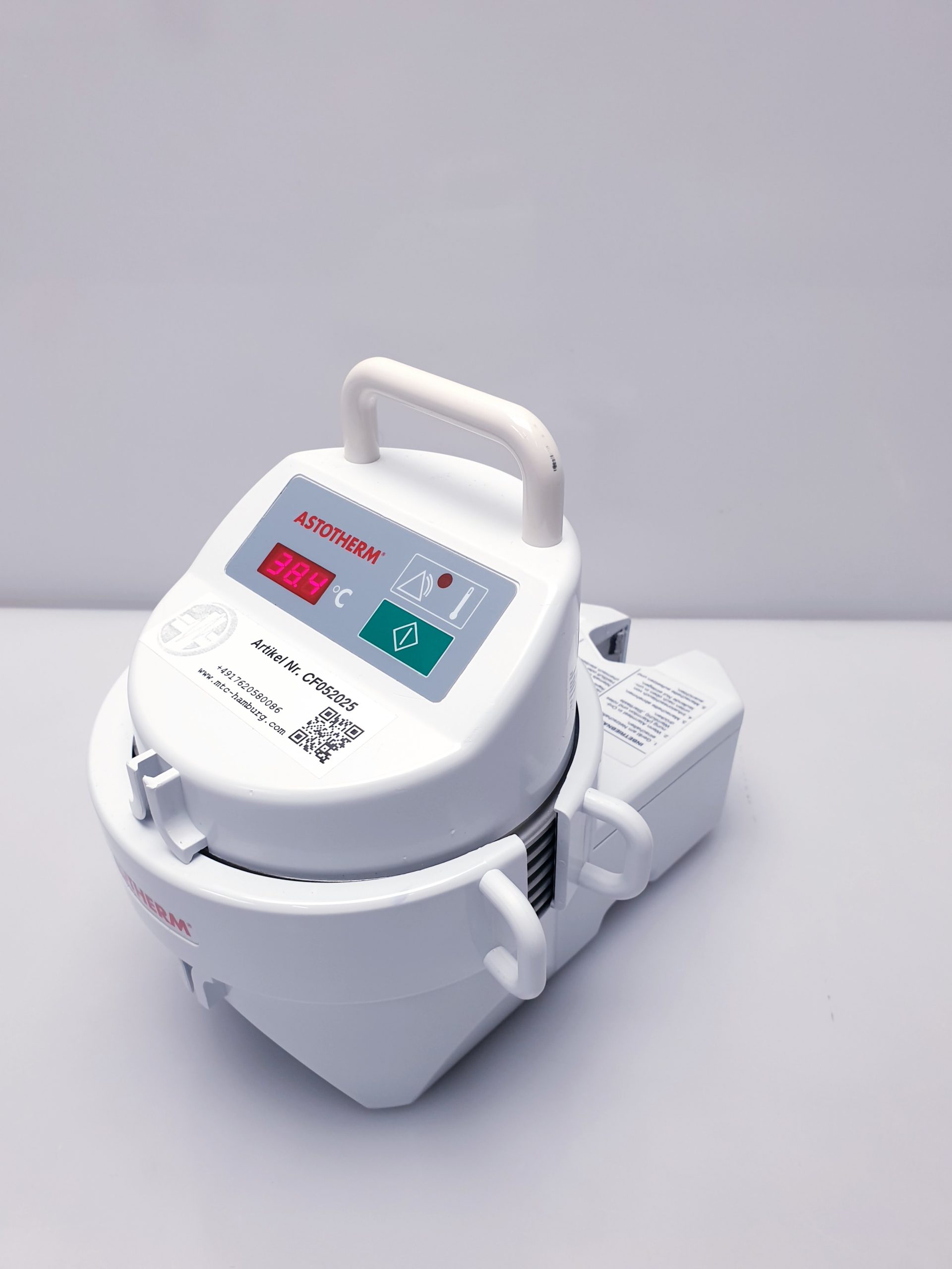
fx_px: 953
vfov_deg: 67.3
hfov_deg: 53.1
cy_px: 634
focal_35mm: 26
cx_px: 476
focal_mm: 4.3
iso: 80
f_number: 2.4
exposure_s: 1/100
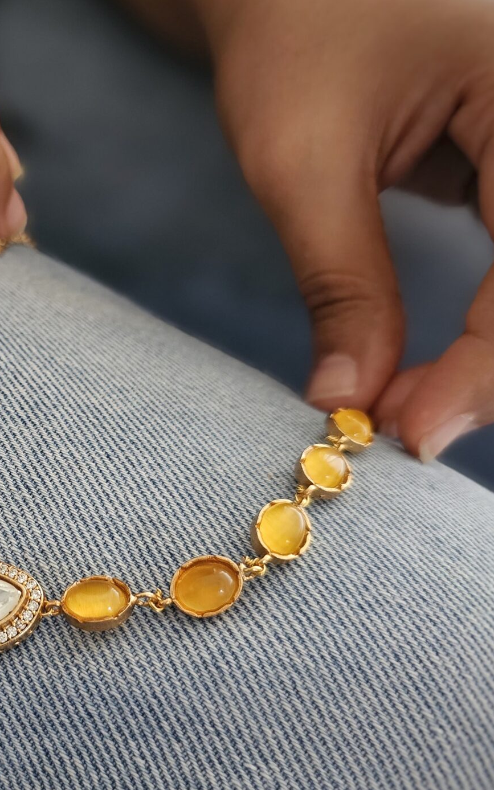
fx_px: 969
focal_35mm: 45
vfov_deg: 44.3
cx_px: -15
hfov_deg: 26.8
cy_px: 427
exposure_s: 1/51
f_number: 1.7
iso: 640
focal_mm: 6.3
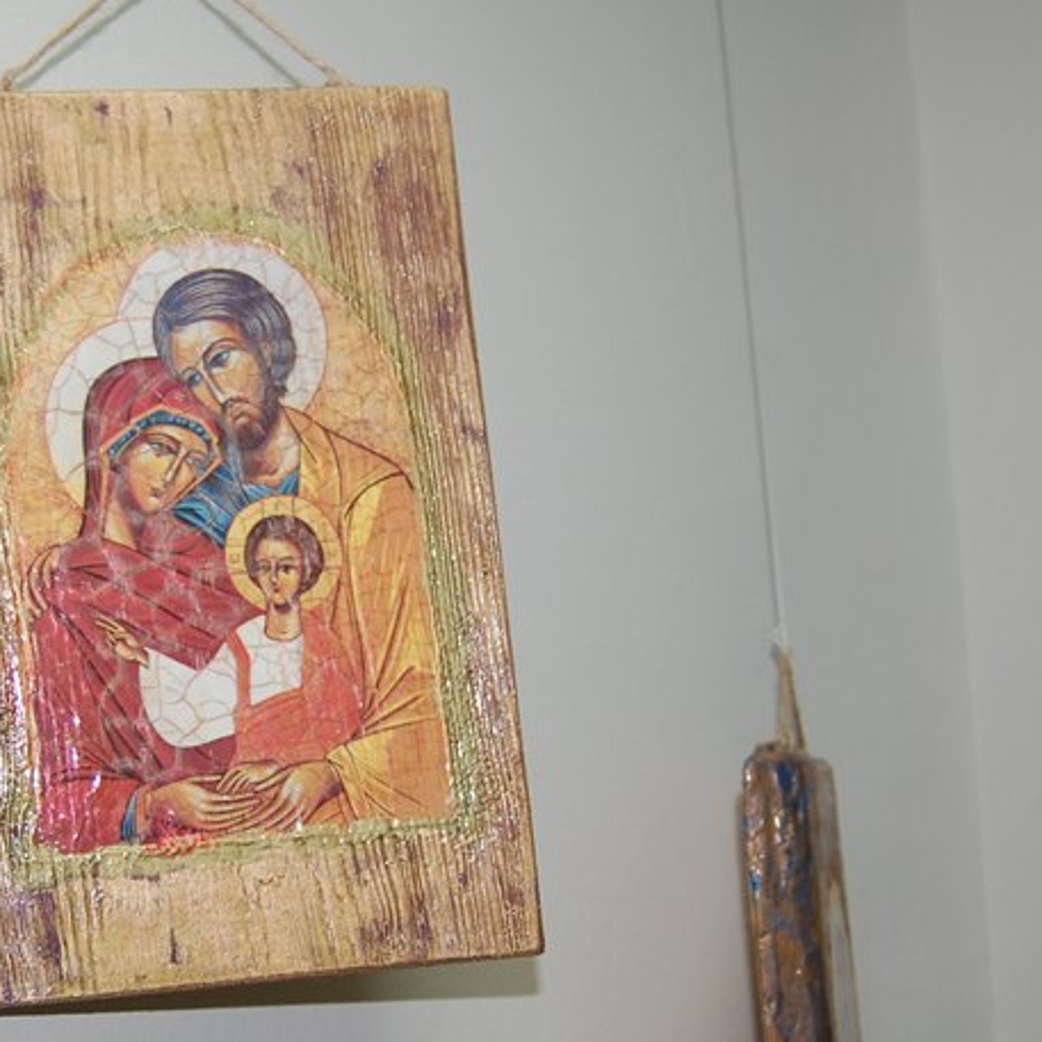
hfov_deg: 39.1
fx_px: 1464
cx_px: 445
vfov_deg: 39.2
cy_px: 521
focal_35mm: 43
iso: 400
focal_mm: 22
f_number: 3.8
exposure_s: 1/60
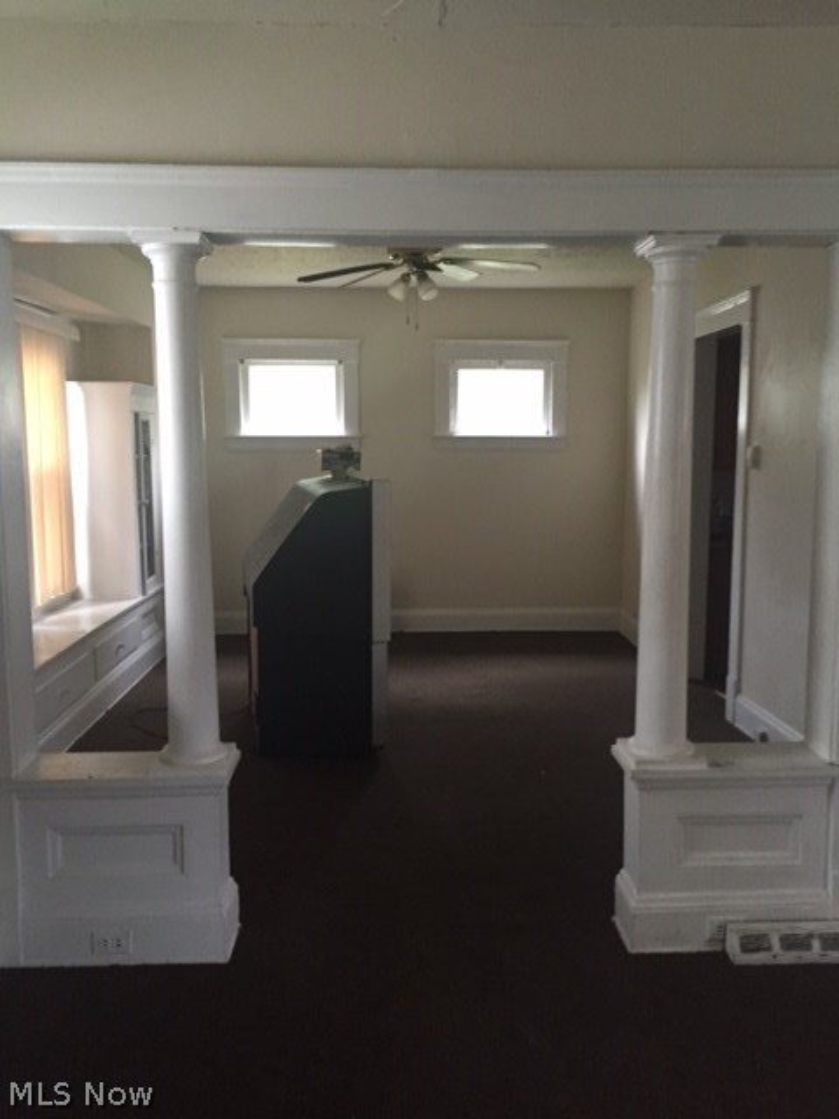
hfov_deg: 48.2
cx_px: 420
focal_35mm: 29
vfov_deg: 61.7
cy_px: 560
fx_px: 937
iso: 250
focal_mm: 4.15
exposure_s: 1/15
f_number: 2.2
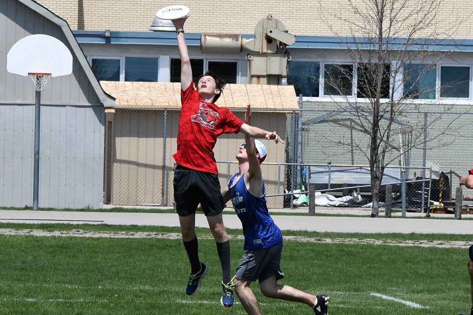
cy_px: 158
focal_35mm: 300
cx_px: 236
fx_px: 3941
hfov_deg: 6.9
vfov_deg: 4.6
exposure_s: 1/1000
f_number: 20
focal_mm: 200
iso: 1400
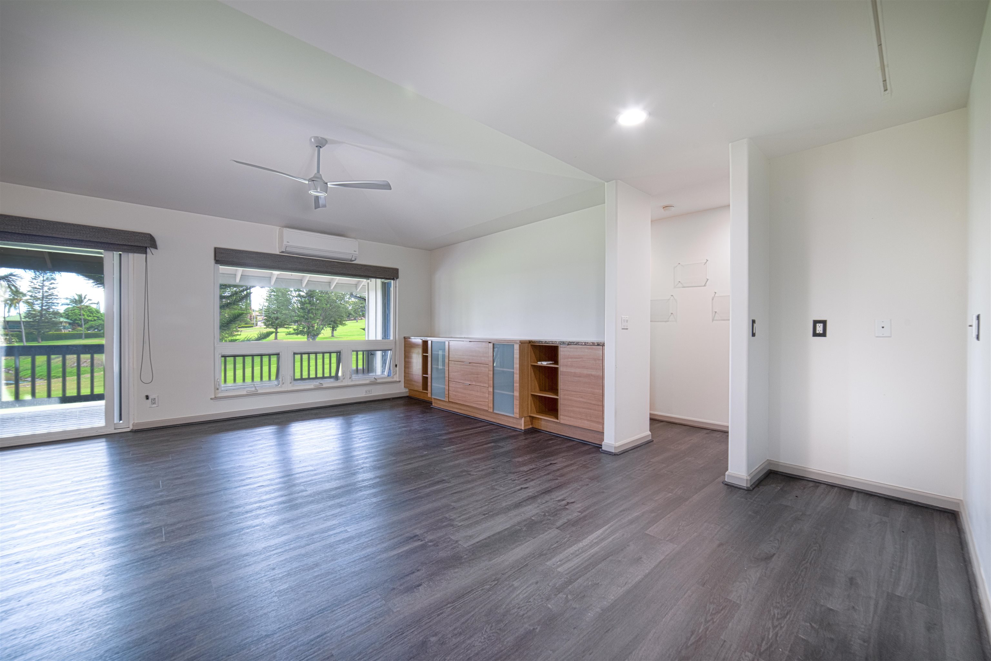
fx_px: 385
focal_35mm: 14
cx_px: 496
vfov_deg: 81.2
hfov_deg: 104.2
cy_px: 330
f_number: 11
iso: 400
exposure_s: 1/6
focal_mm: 14
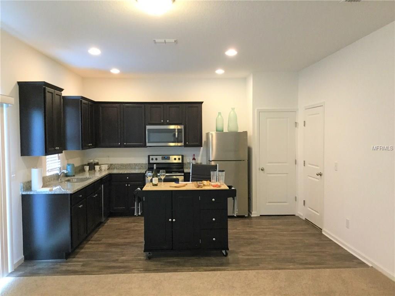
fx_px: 354
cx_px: 198
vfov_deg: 45.4
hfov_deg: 58.4
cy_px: 148
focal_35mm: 31
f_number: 2.4
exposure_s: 1/30
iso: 200
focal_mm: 3.3
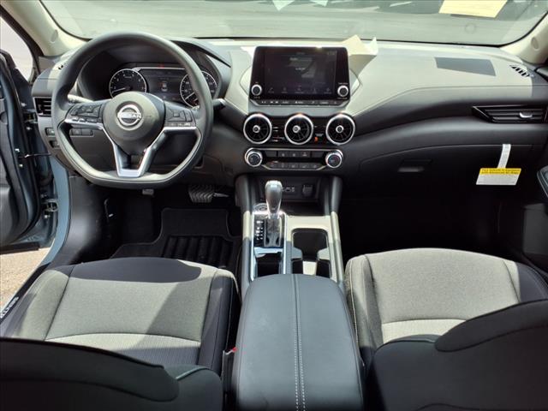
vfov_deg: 51.4
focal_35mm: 27
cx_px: 274
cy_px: 206
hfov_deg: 65.3
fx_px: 427
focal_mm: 3.58
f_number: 1.9
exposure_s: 1/278
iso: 40
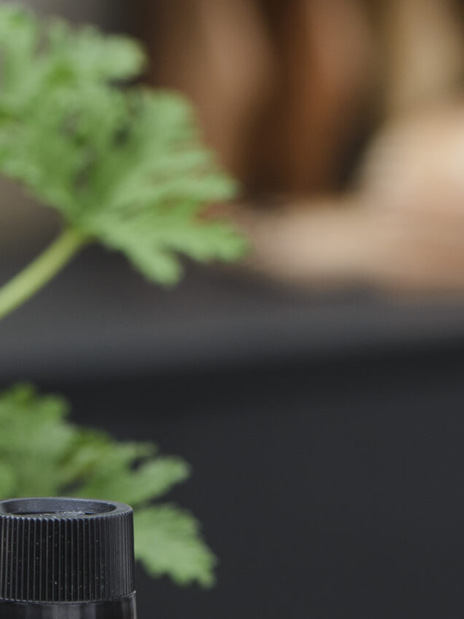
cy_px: 690
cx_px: -47
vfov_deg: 6.5
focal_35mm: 304
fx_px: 5435
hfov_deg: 4.9
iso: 320
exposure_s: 1/15
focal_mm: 105
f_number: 6.3
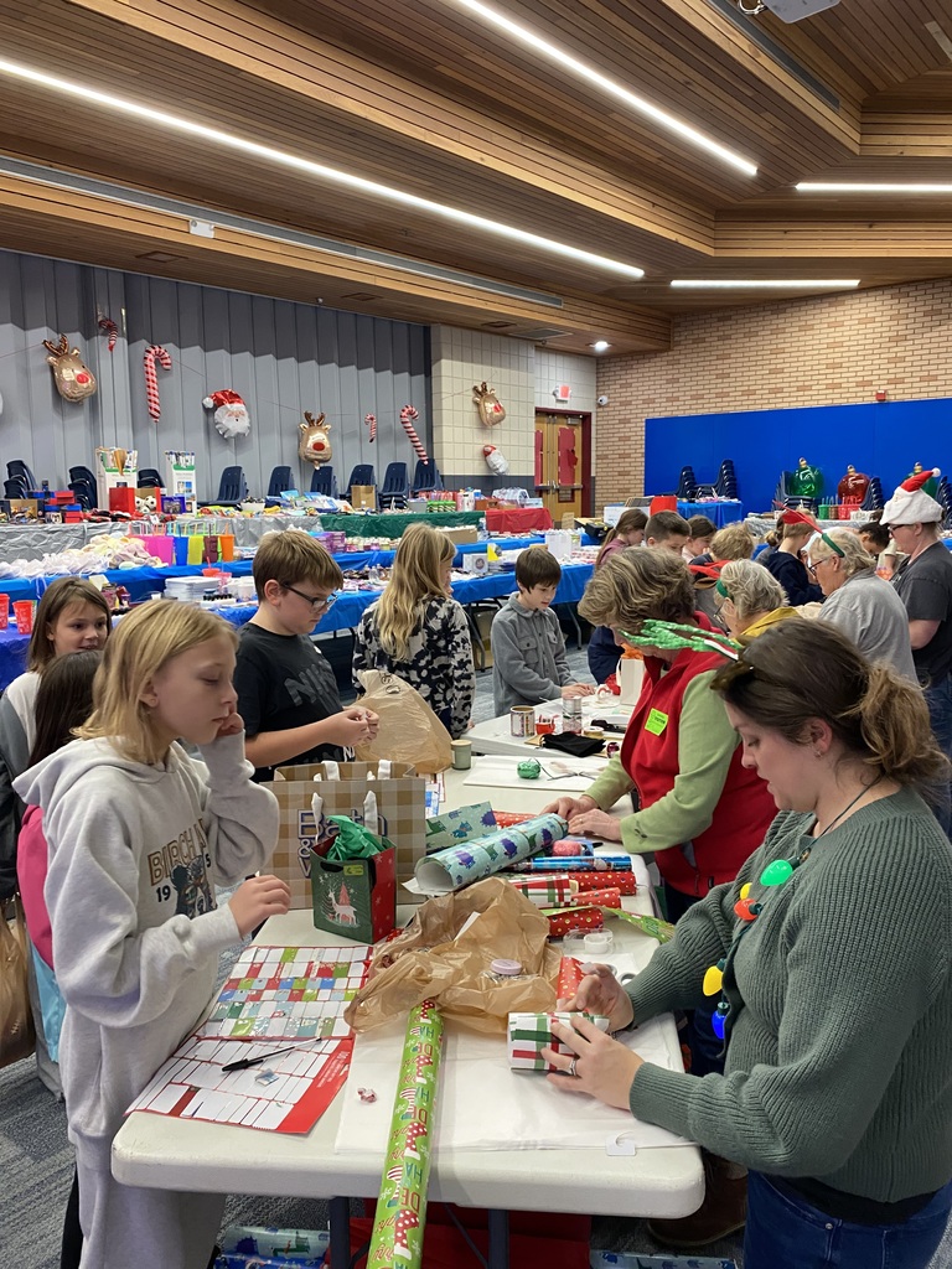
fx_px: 953
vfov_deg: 67.3
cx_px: 476
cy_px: 634
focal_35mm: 26
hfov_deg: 53.1
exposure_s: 1/60
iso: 250
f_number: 1.8
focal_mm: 4.25
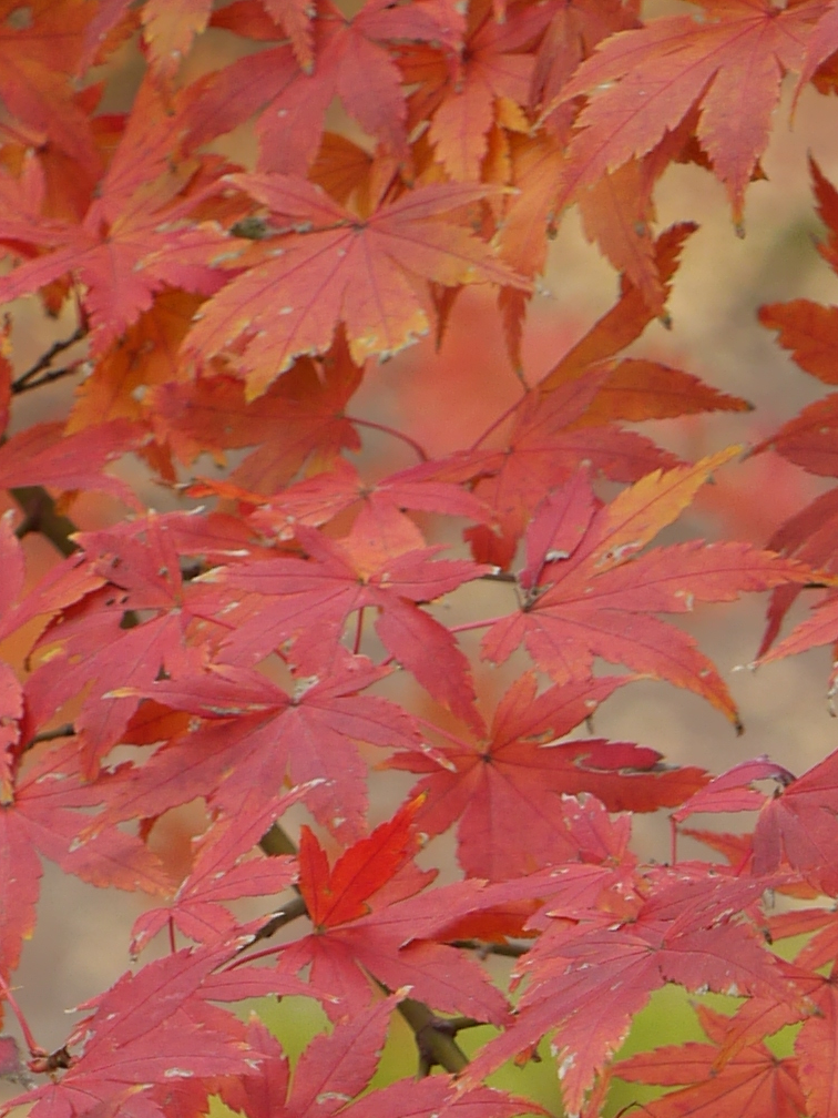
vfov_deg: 6.1
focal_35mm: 320
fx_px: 10329
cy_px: 1584
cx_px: 852
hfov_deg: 4.6
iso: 200
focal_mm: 35
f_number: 3.5
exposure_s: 1/100
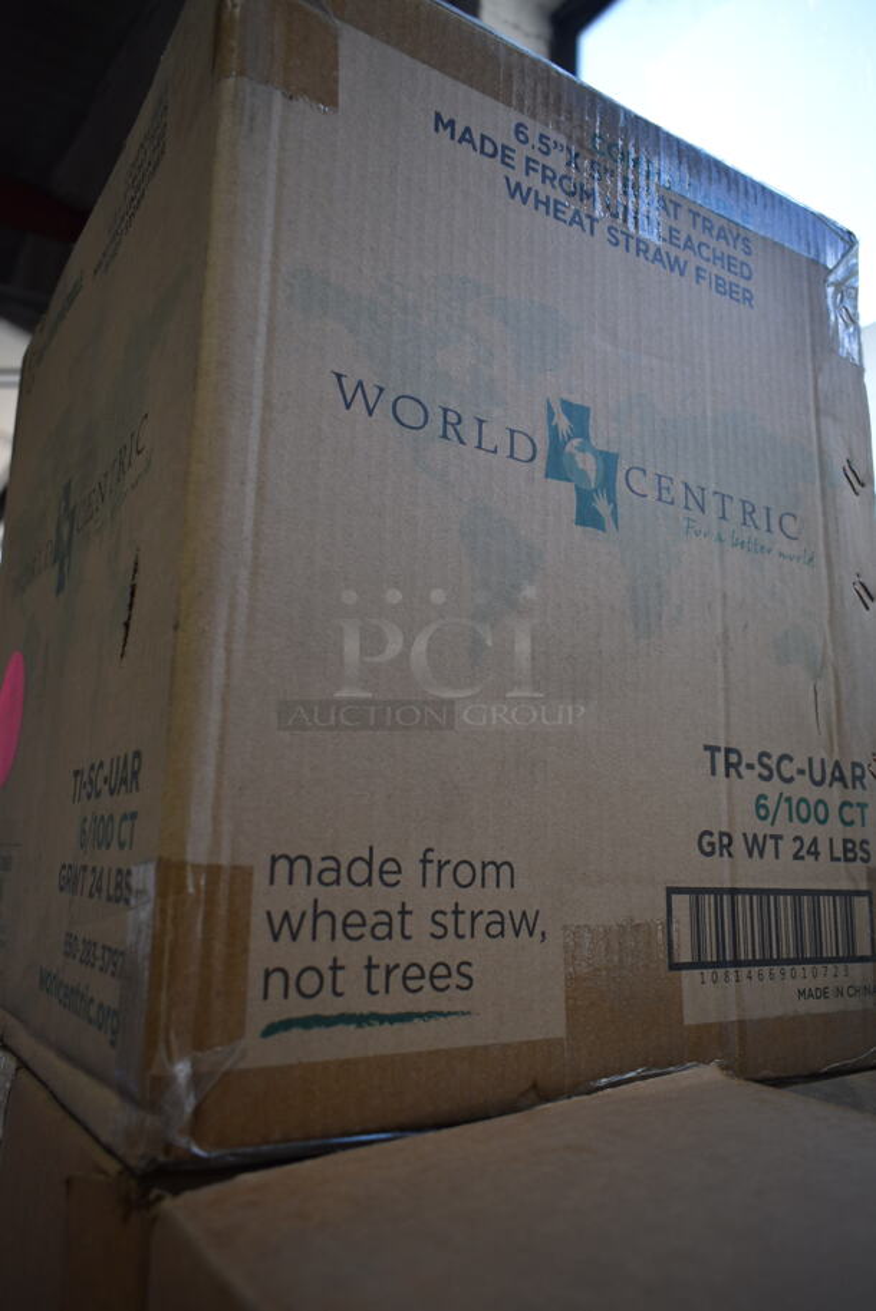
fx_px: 984
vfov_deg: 67.3
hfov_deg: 48.0
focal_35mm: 27
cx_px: 438
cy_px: 656
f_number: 3.5
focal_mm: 18
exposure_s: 1/125
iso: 100
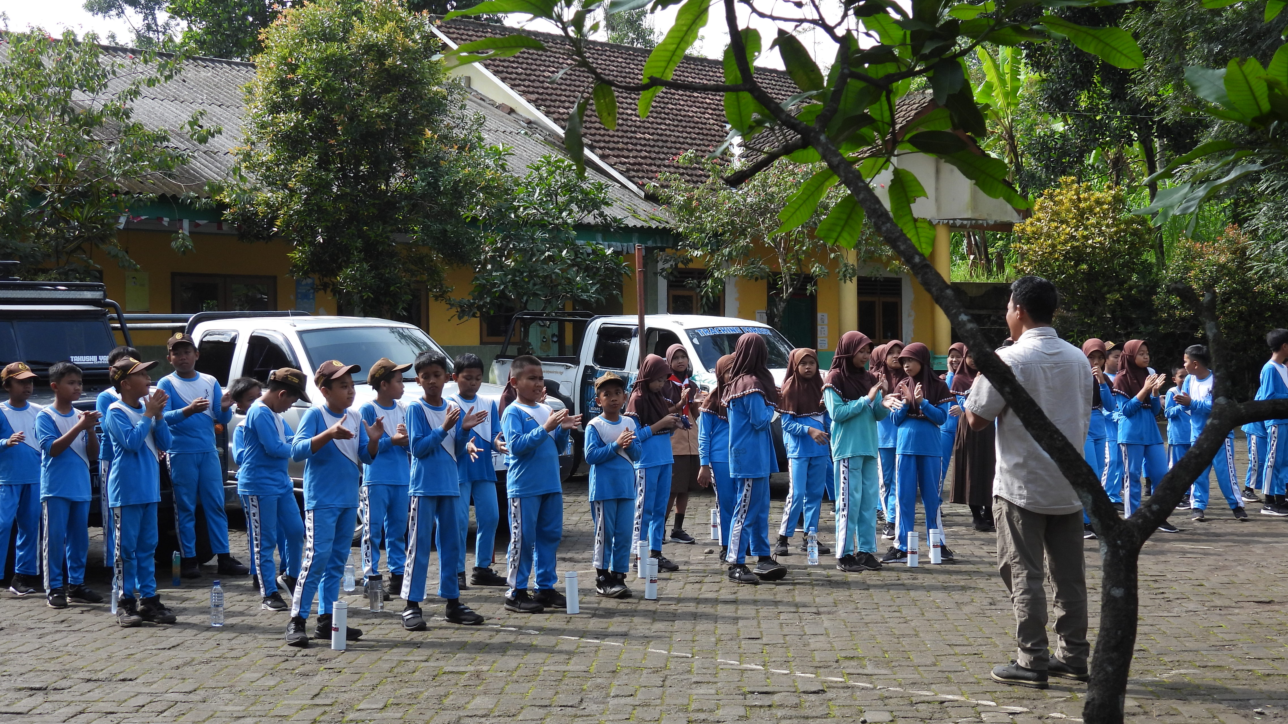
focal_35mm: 55
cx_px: 646
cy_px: 369
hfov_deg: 37.8
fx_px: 1878
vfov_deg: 21.8
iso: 100
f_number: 3.5
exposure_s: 1/400
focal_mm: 8.9
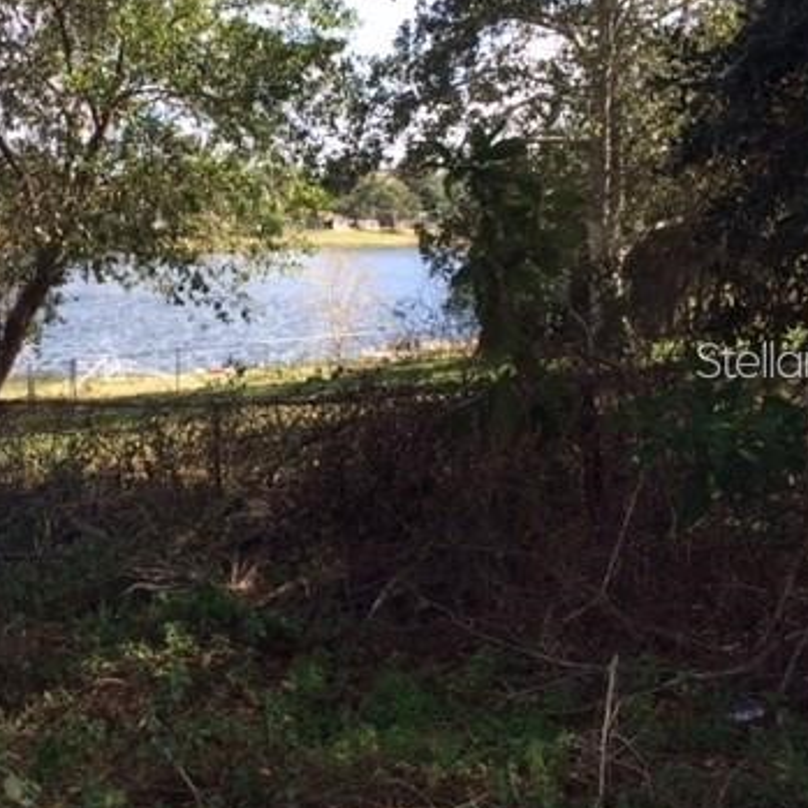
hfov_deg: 35.0
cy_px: 359
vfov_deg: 36.0
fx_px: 1241
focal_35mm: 47
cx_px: 174
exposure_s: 1/622
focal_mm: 4.15
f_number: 2.2
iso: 32
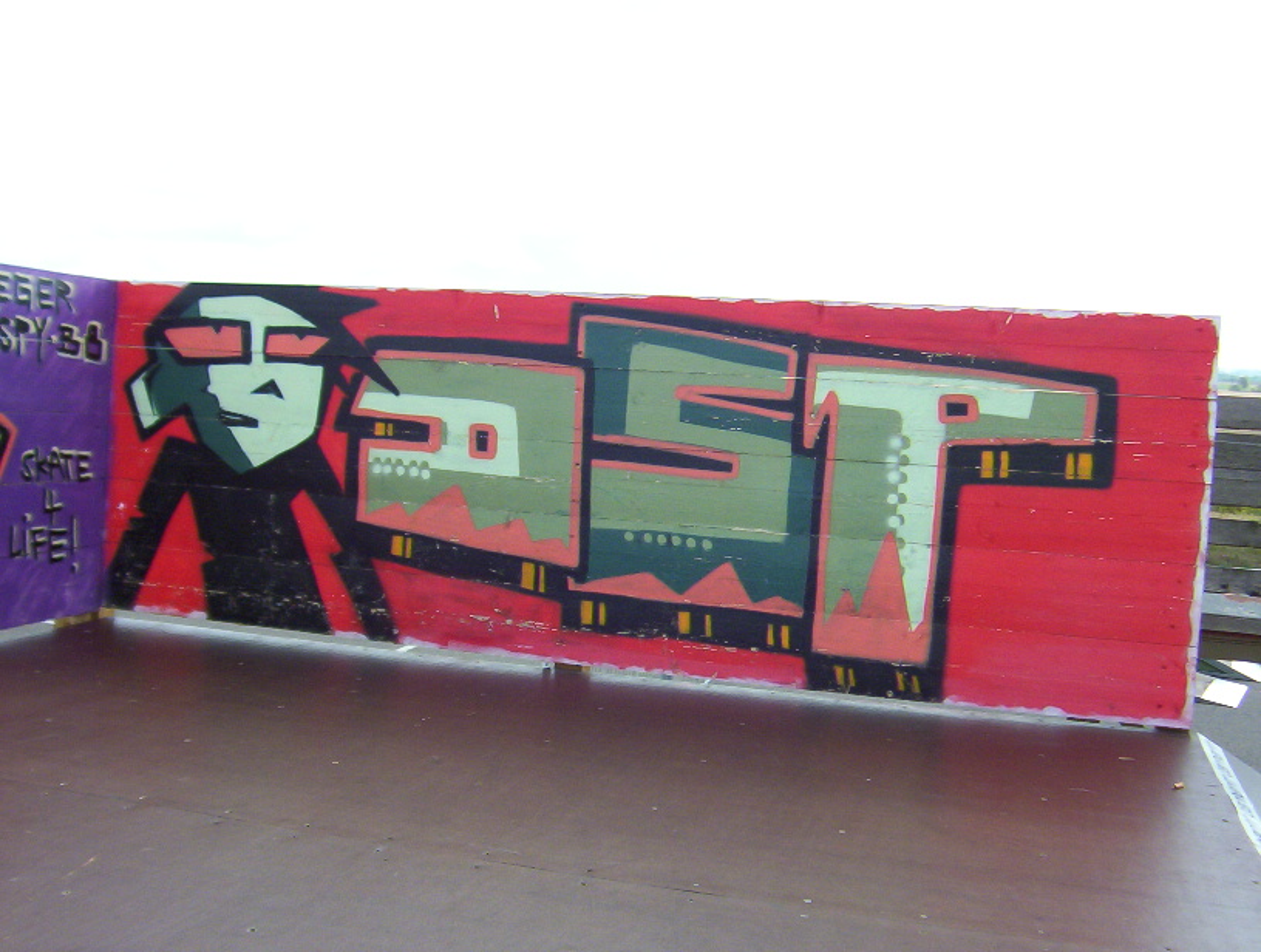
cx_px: 630
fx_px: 1315
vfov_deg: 39.8
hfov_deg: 51.2
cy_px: 476
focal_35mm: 36
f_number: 2.76
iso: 100
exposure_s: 1/963
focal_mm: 5.54
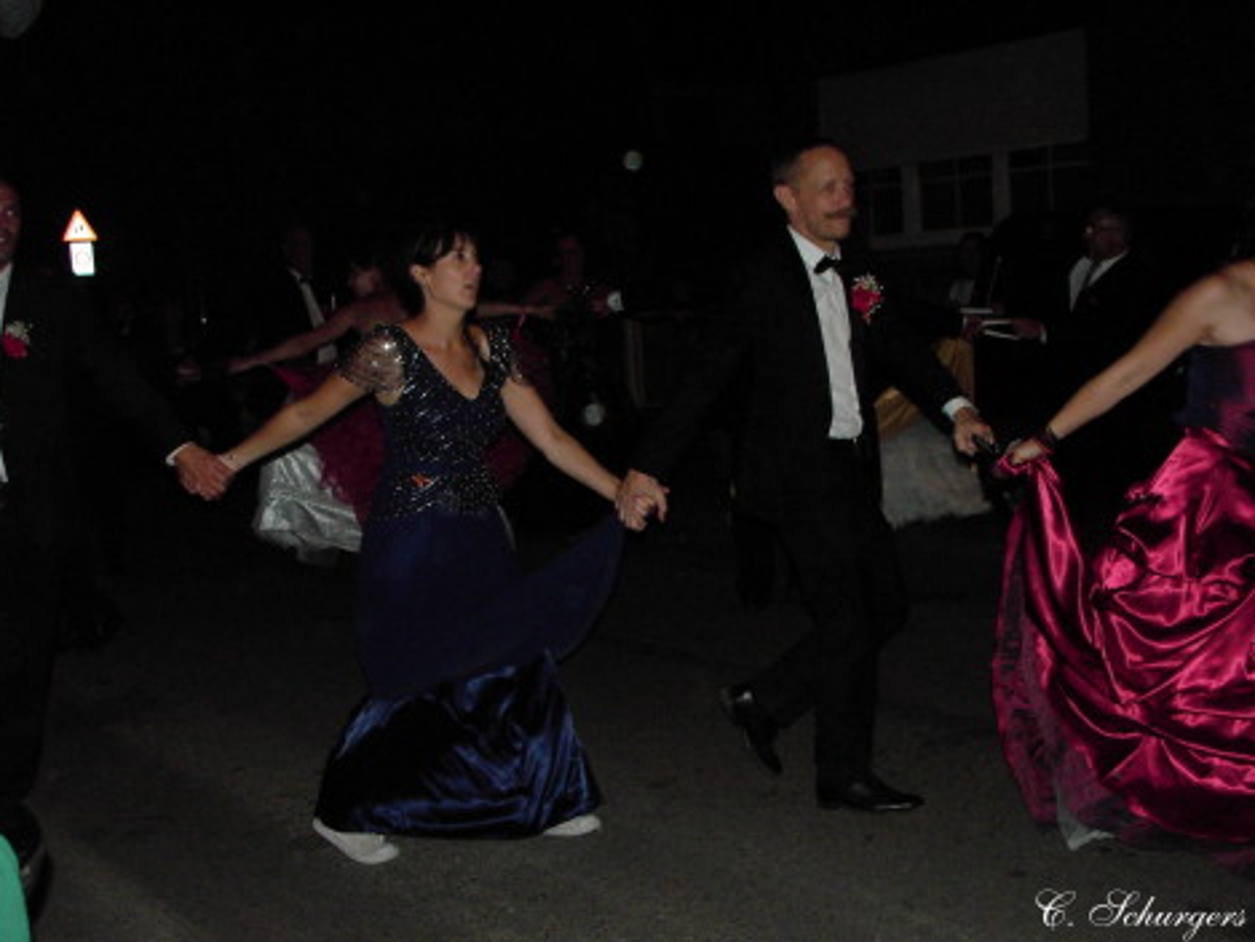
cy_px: 479
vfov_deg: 32.9
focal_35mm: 44
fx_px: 1596
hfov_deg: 42.9
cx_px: 629
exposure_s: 1/51
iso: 200
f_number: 2.8
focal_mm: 6.6
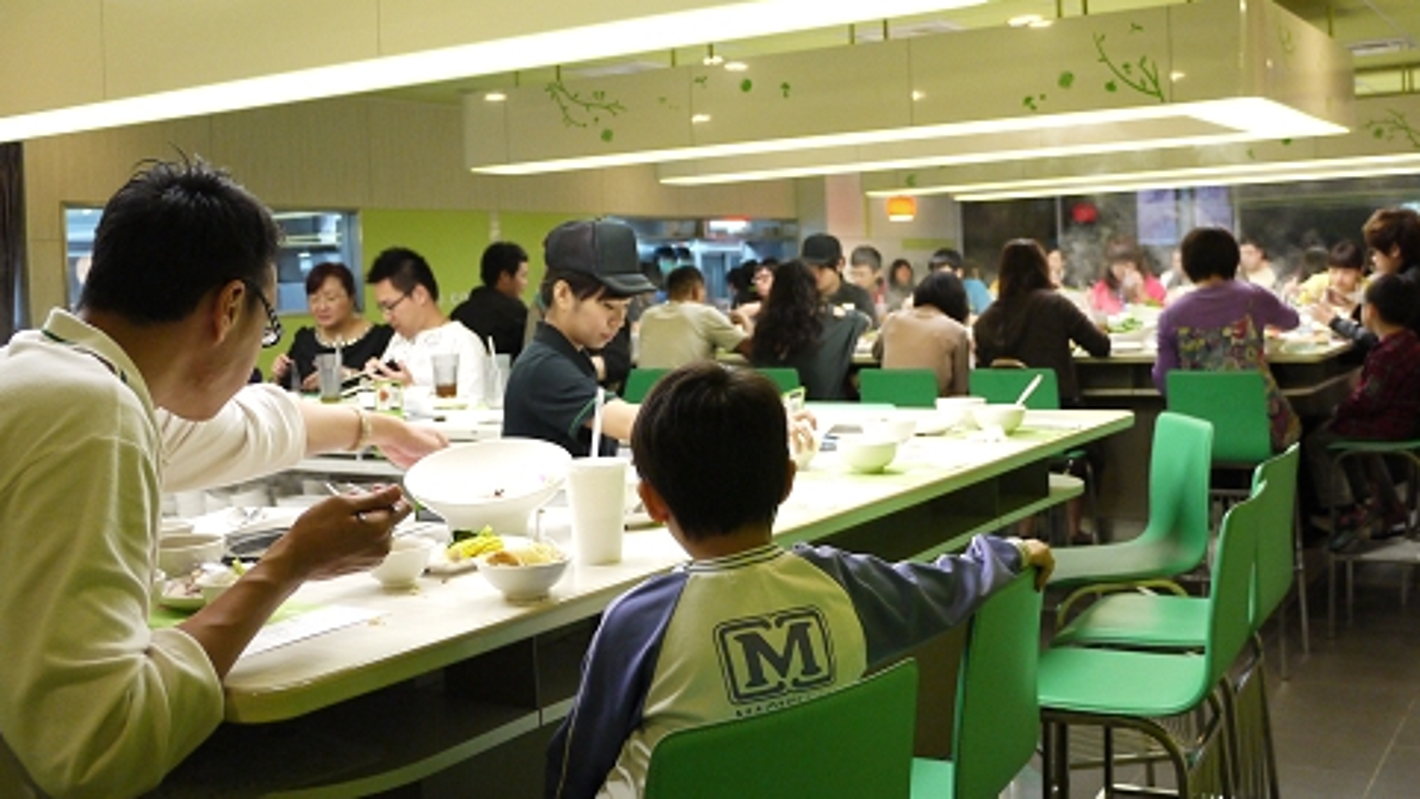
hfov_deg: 52.7
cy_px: 313
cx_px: 781
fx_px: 1431
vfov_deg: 31.1
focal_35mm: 38
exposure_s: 1/125
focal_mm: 14
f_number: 2.5
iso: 800
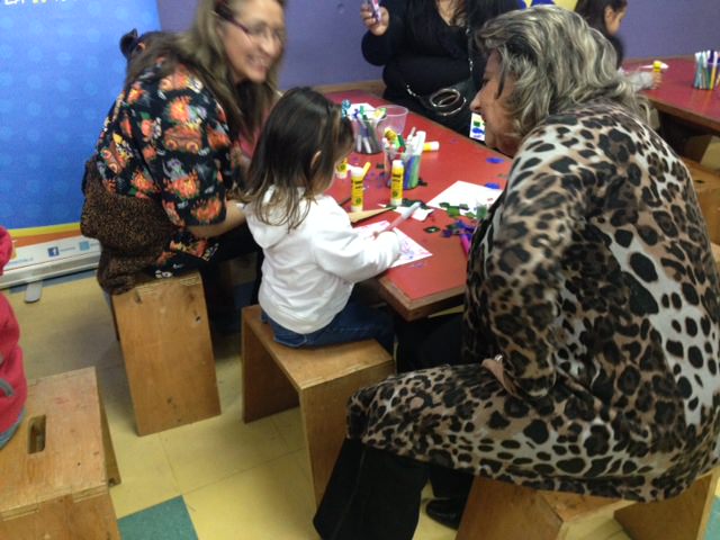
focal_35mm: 33
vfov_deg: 42.9
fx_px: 686
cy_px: 270
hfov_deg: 55.4
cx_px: 360
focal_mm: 4.12
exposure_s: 1/20
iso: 320
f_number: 2.4
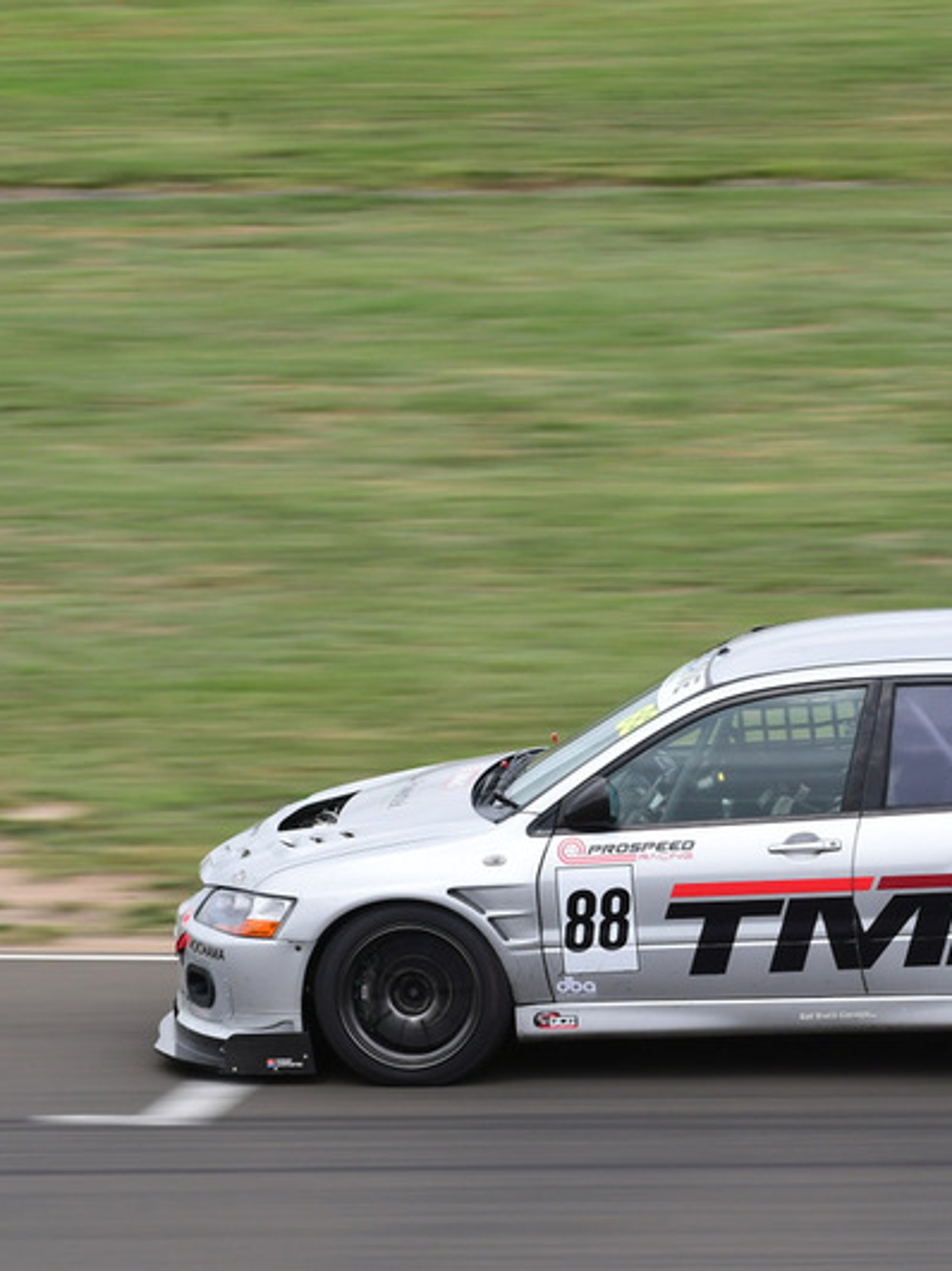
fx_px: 17535
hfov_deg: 3.1
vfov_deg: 4.1
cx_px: 734
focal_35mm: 478
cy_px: 637
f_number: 13
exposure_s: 1/250
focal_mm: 220
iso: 400
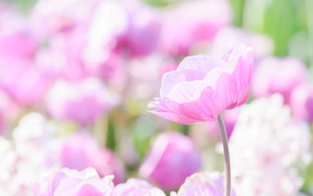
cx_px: 157
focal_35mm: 338
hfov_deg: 6.2
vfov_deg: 3.9
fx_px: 2884
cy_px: 100
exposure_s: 1/250
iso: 200
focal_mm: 220
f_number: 9
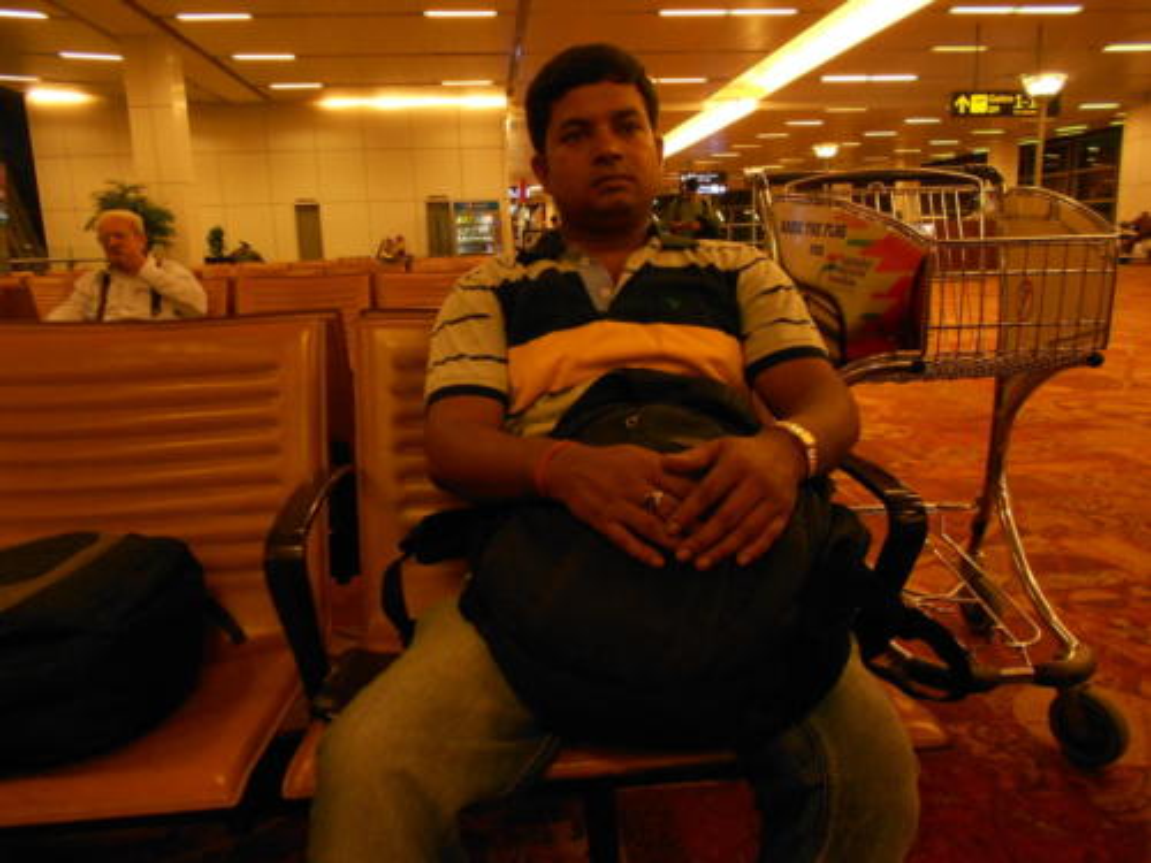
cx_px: 576
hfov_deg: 67.3
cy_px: 432
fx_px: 865
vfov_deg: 53.1
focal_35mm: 26
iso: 400
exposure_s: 1/25
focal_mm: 4.6
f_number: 3.2
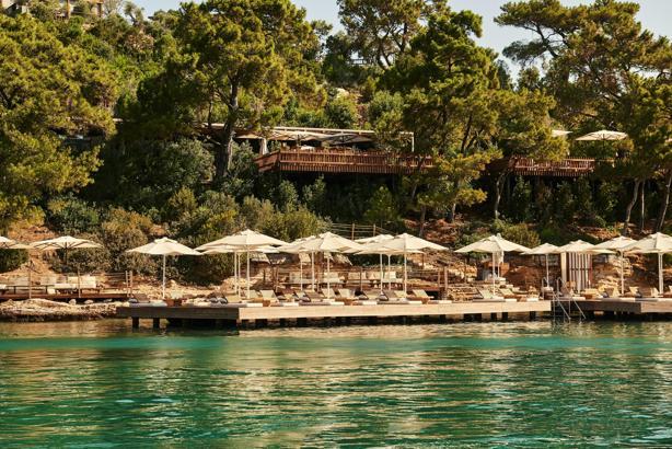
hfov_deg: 32.4
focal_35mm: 62
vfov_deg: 21.9
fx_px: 1158
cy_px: 224
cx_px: 336
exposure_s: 1/400
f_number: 9
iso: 250
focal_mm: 62
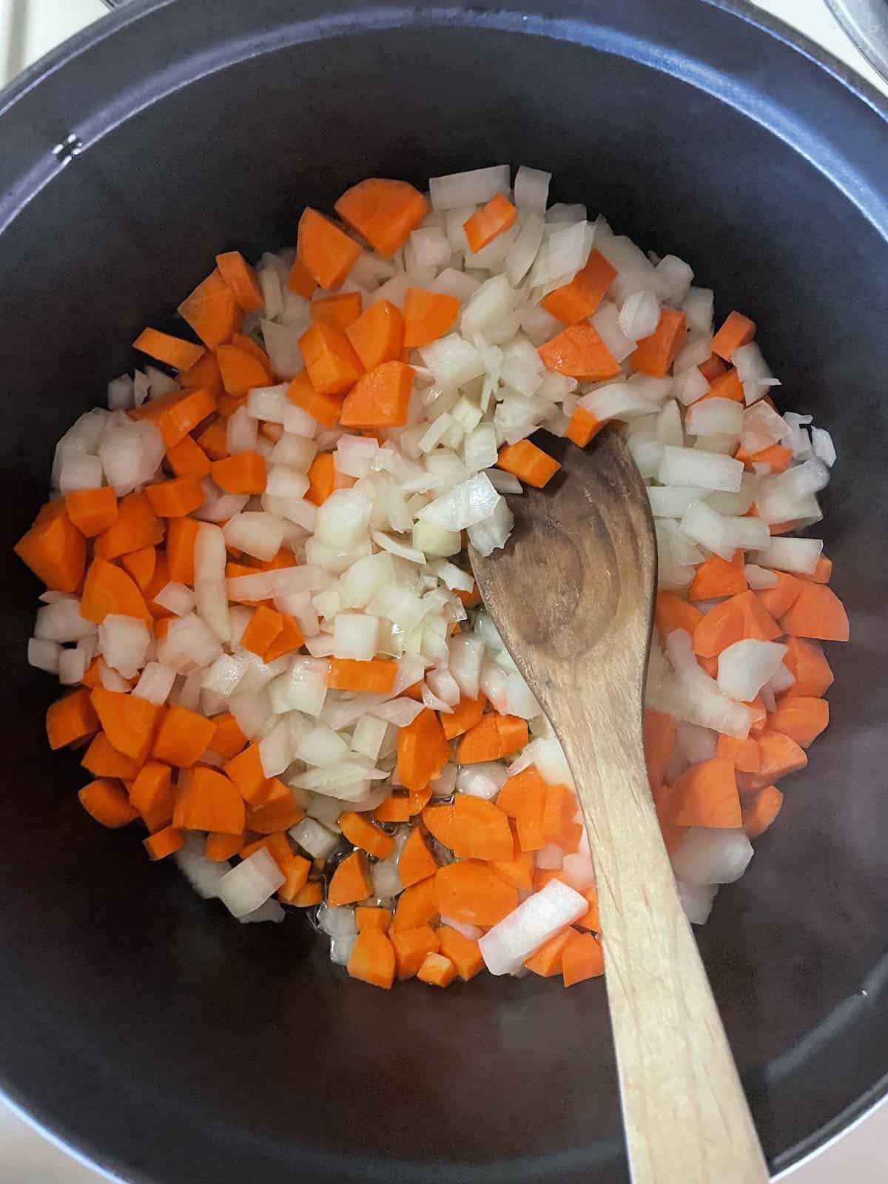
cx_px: 444
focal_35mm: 26
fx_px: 889
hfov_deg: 53.1
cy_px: 592
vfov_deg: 67.3
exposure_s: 1/30
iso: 640
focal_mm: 4.2
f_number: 1.6
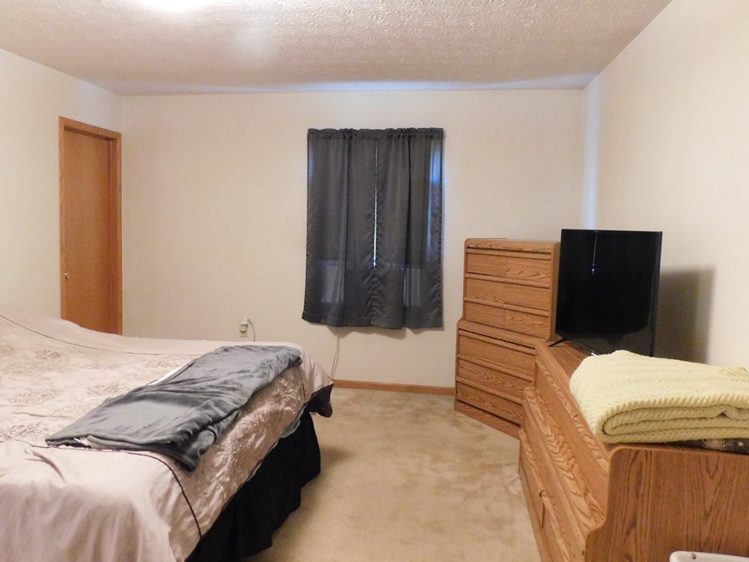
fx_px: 584
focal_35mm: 27
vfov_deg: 51.4
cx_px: 346
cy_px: 275
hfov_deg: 65.2
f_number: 3
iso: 800
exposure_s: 1/8
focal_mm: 4
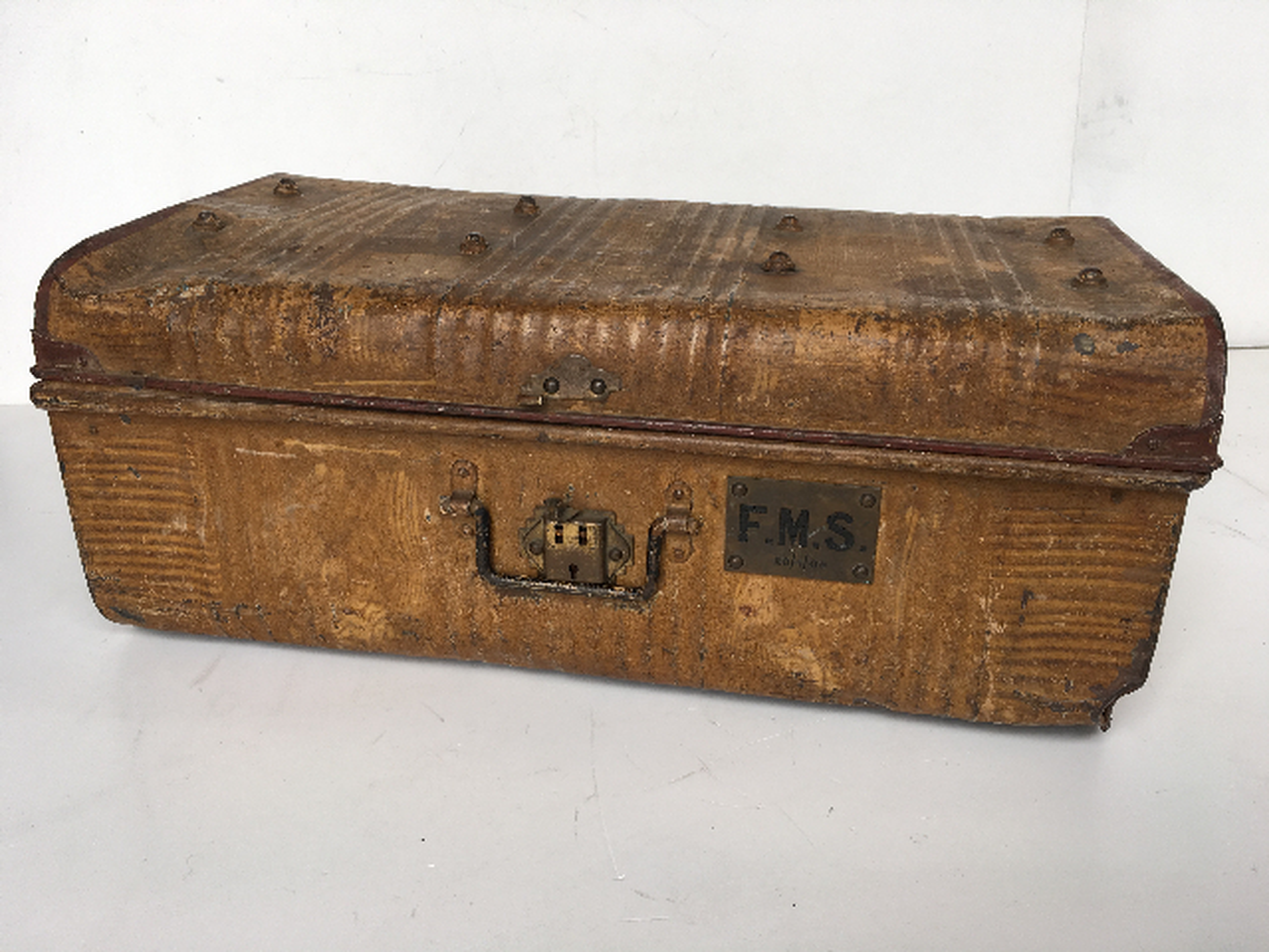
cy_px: 476
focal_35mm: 29
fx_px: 1063
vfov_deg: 48.2
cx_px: 634
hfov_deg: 61.7
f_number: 2.2
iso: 25
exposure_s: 1/100
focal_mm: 4.15
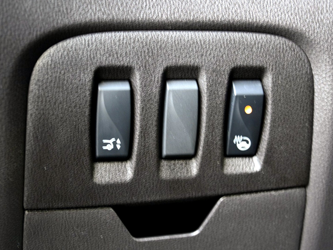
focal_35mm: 79
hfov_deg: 24.7
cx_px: 182
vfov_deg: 18.7
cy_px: 125
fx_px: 760
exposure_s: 1/4
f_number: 5.3
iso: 800
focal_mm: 48
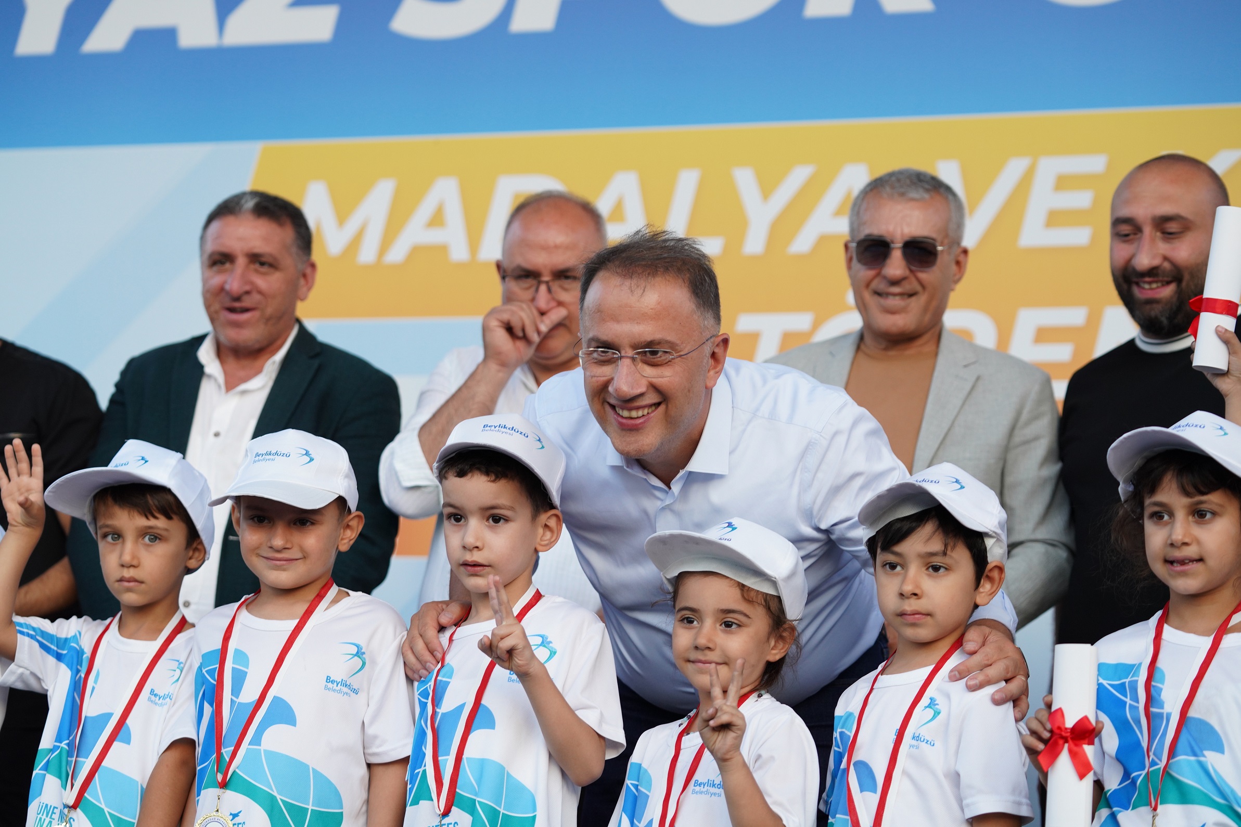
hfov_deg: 22.9
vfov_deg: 15.4
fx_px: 3068
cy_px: 414
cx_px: 620
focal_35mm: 89
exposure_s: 1/500
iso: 640
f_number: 3.5
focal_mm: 89
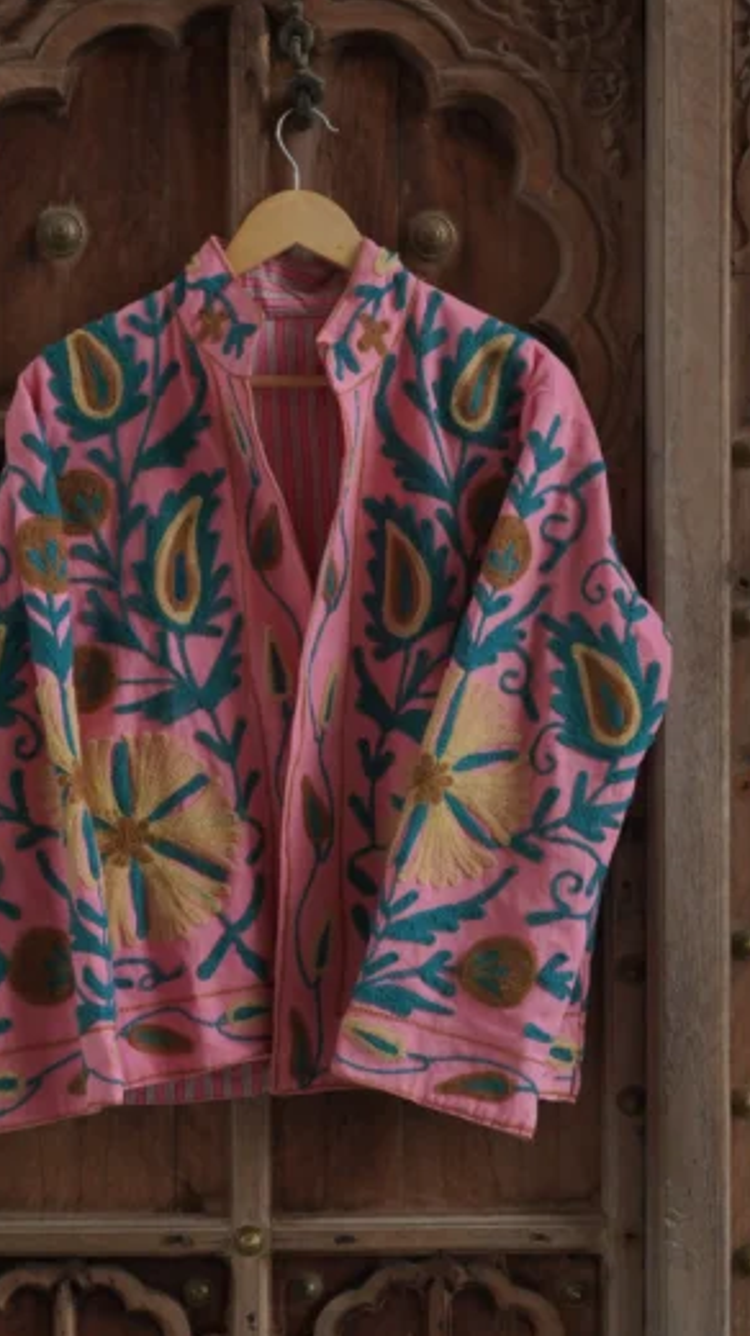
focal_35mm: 68
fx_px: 2407
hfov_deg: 17.7
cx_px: 275
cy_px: 636
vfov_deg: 31.0
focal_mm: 50
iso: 1600
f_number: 9
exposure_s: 1/125
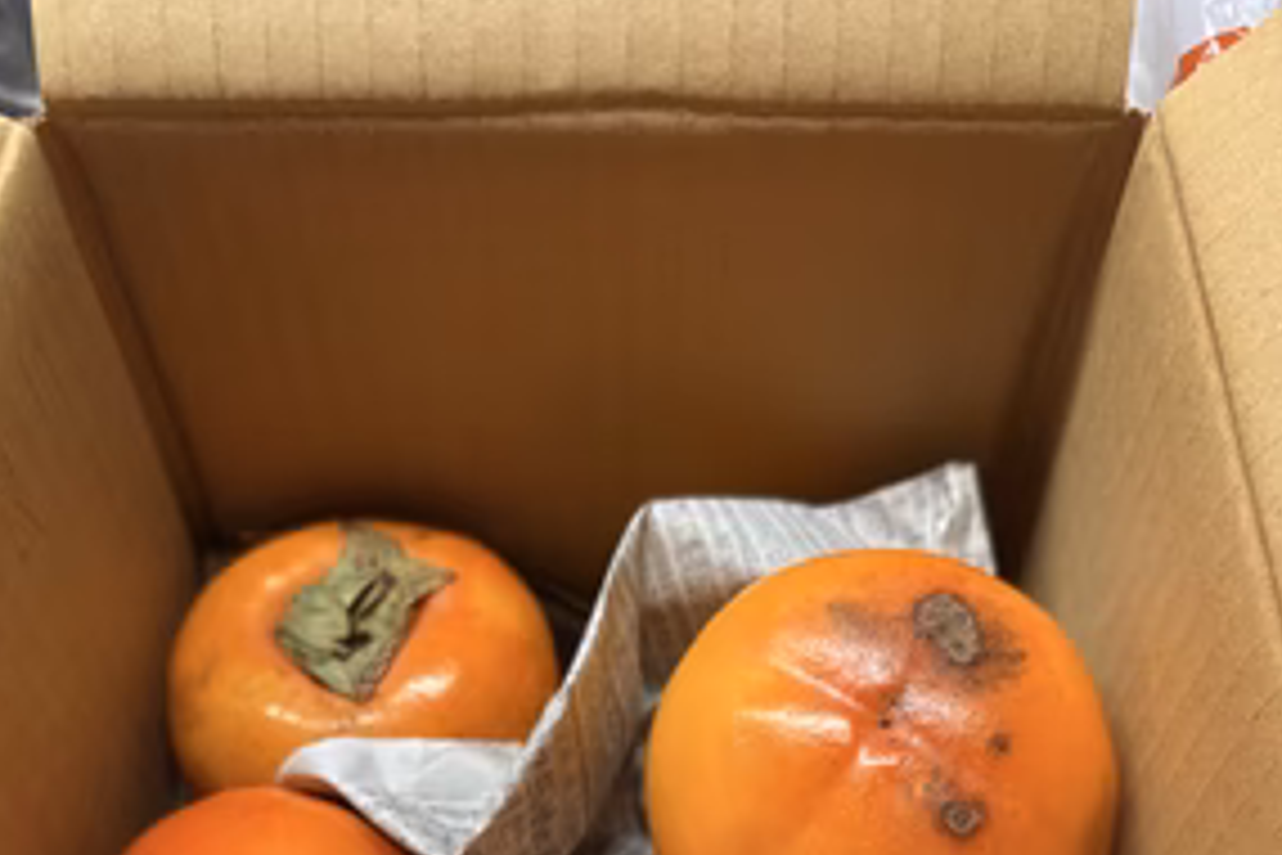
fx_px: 1353
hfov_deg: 50.7
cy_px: 891
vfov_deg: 31.8
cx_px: 616
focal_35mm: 38
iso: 125
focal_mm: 5.96
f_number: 1.6
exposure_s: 1/122
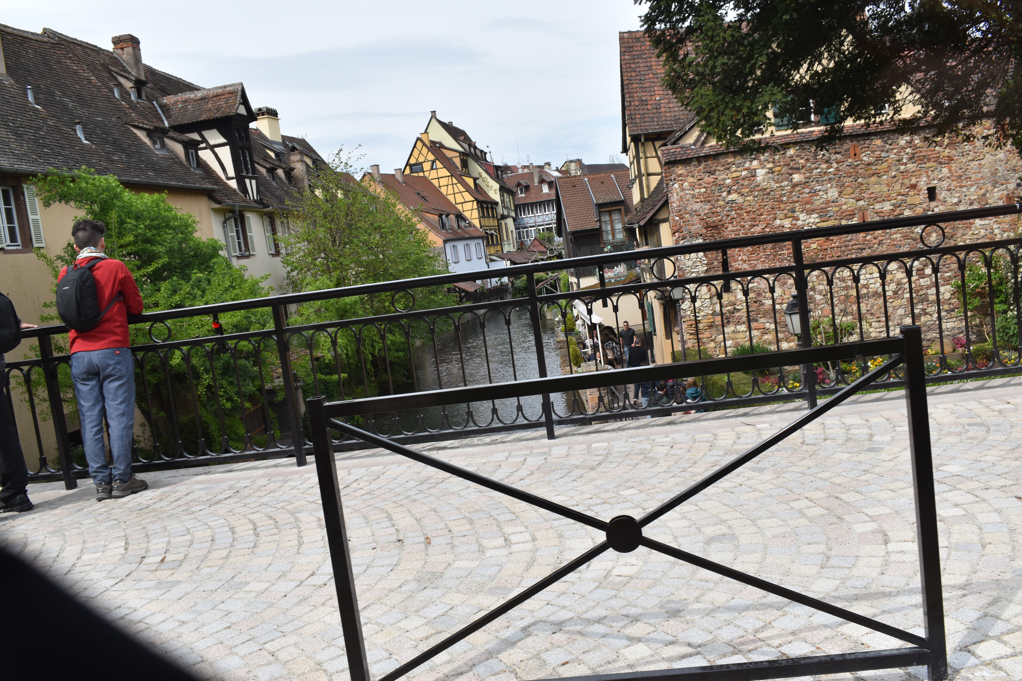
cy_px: 340
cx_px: 511
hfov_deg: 57.2
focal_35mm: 33
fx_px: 937
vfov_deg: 40.0
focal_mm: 22
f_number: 10
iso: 200
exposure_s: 1/400
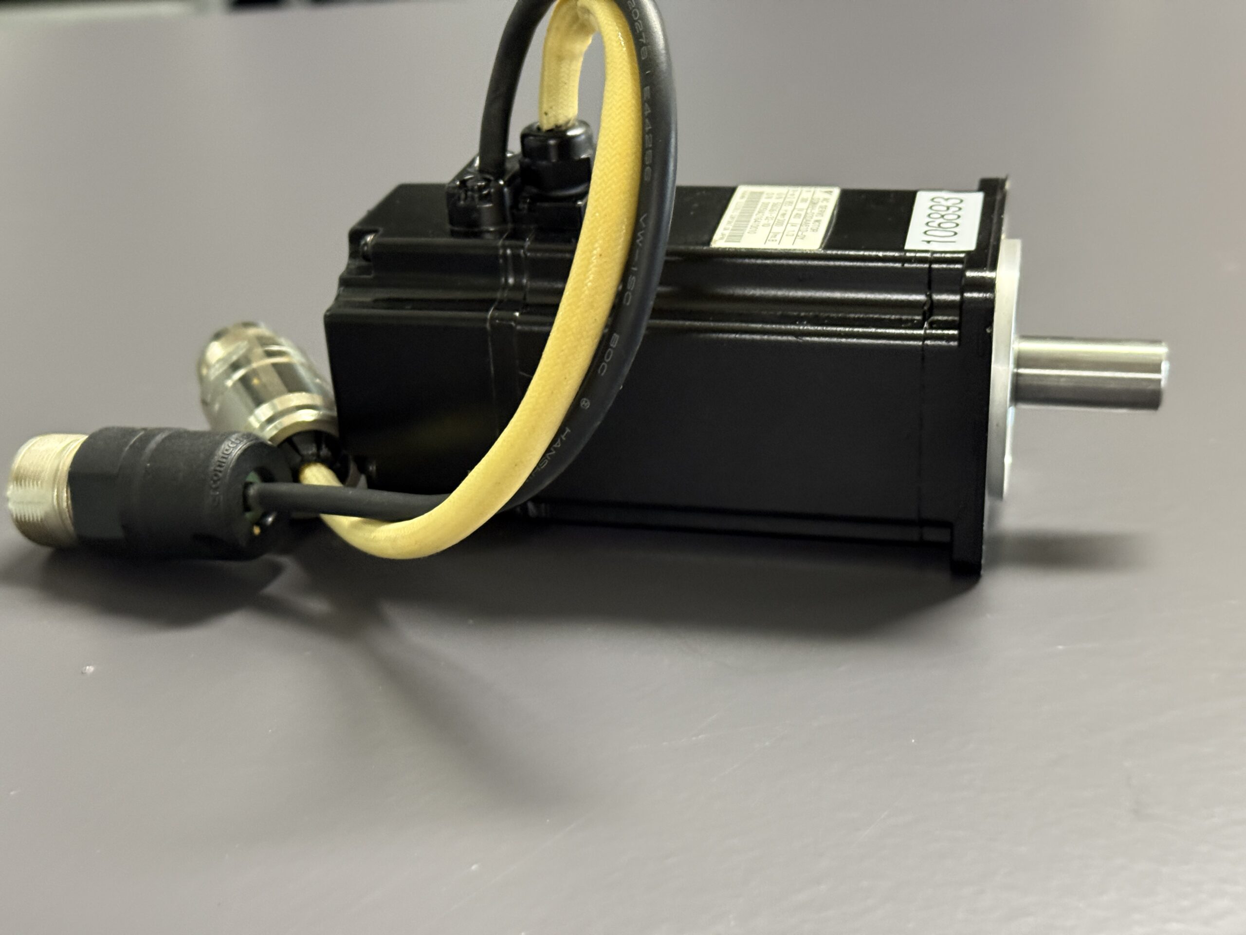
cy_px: 468
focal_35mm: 48
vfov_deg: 30.3
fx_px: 1728
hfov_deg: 39.7
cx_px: 623
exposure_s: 1/25
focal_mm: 6.76
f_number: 1.78
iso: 400
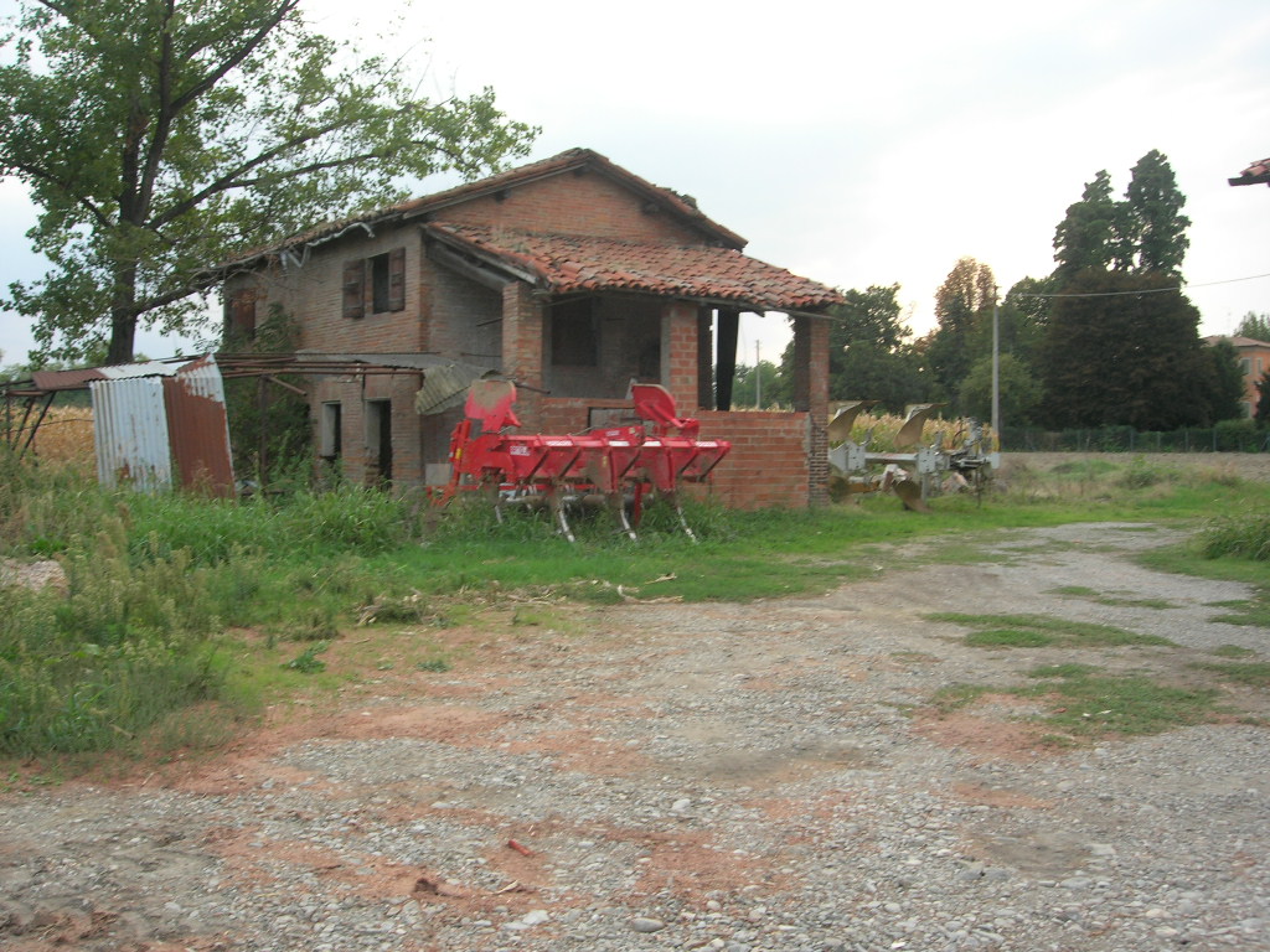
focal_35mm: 38
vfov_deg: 37.7
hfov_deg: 49.0
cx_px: 635
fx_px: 1394
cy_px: 476
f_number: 4.8
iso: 64
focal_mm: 7.8
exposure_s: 1/70.5
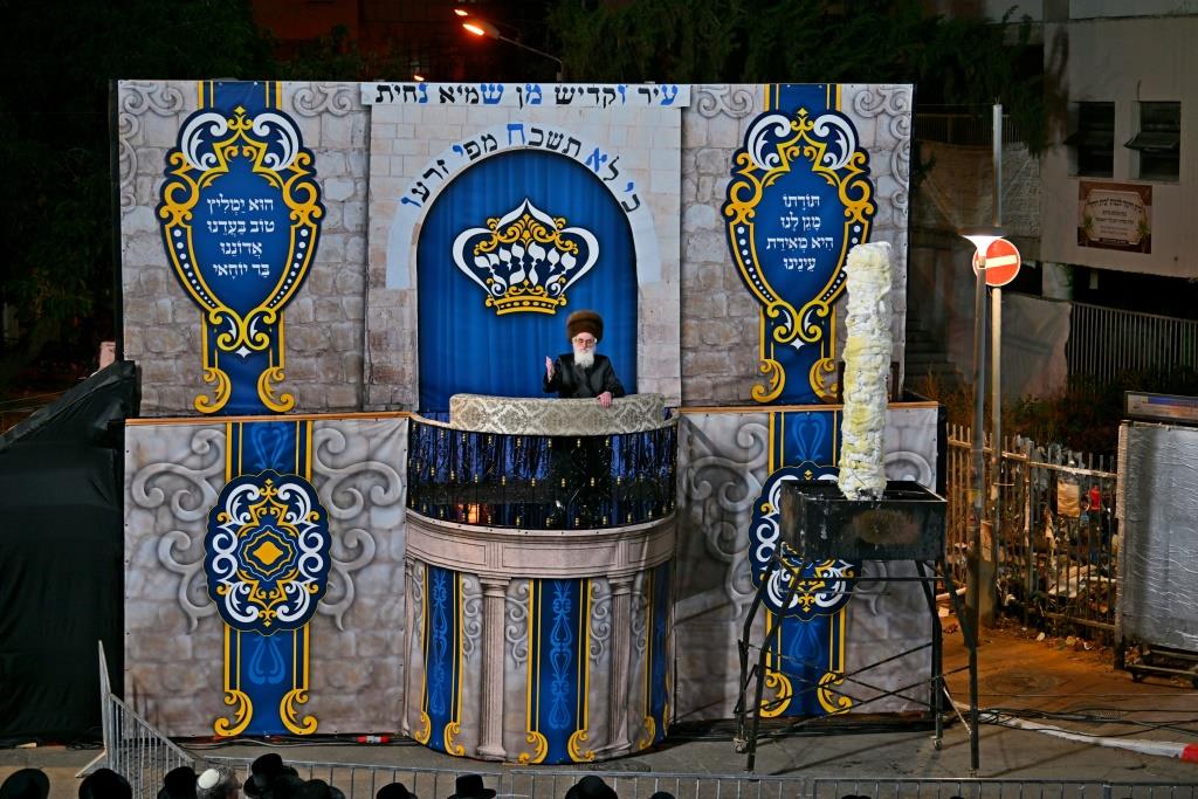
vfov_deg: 19.5
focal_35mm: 70
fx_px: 2330
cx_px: 599
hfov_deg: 28.8
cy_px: 400
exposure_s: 1/160
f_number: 2.8
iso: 250
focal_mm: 70
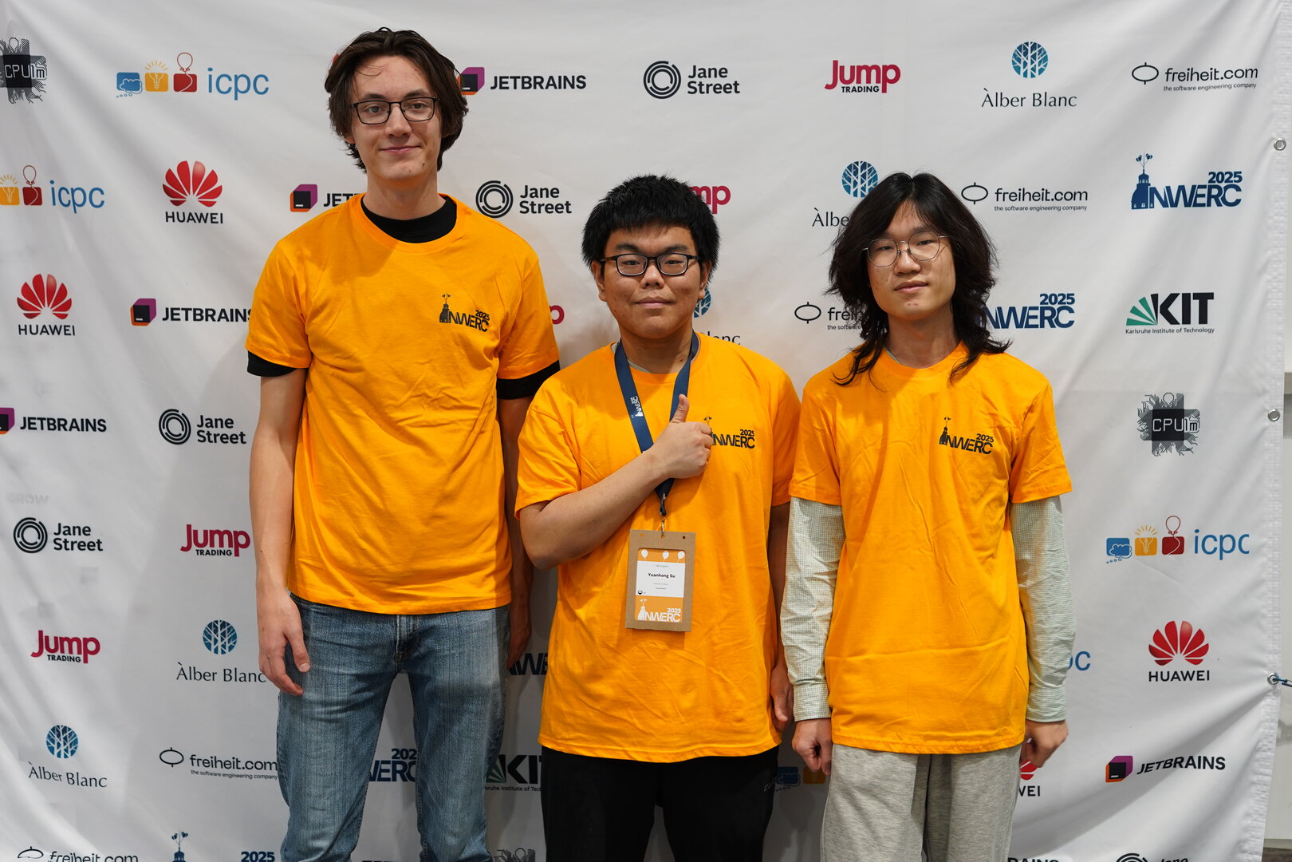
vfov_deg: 27.0
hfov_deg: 39.6
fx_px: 1794
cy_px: 431
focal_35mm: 50
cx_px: 646
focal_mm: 50
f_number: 2.8
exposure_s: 1/50
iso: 640
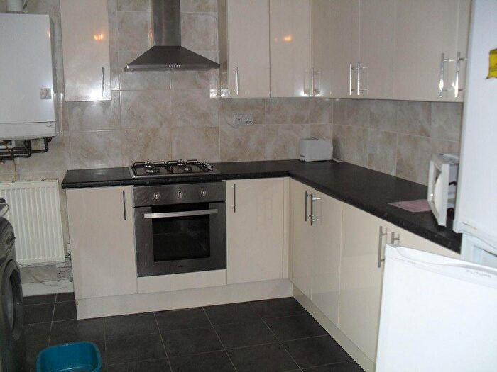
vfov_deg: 40.7
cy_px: 186
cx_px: 248
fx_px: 503
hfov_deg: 52.6
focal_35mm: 35
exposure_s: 1/45
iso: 200
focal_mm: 6.3
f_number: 3.2
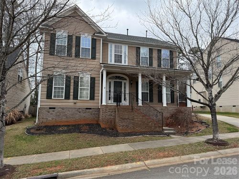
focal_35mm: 24
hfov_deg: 71.6
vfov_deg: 56.8
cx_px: 120
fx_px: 166
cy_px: 90
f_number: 1.78
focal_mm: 6.76
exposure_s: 1/256
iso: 100
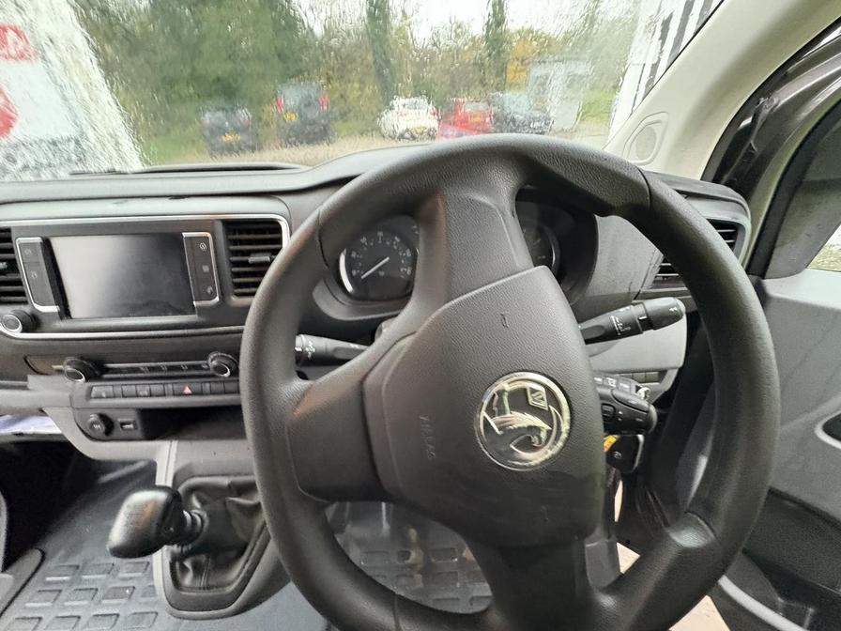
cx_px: 420
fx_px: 340
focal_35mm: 14
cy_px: 316
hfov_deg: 102.1
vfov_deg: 85.7
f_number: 2.2
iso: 1000
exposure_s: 1/35
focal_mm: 2.22
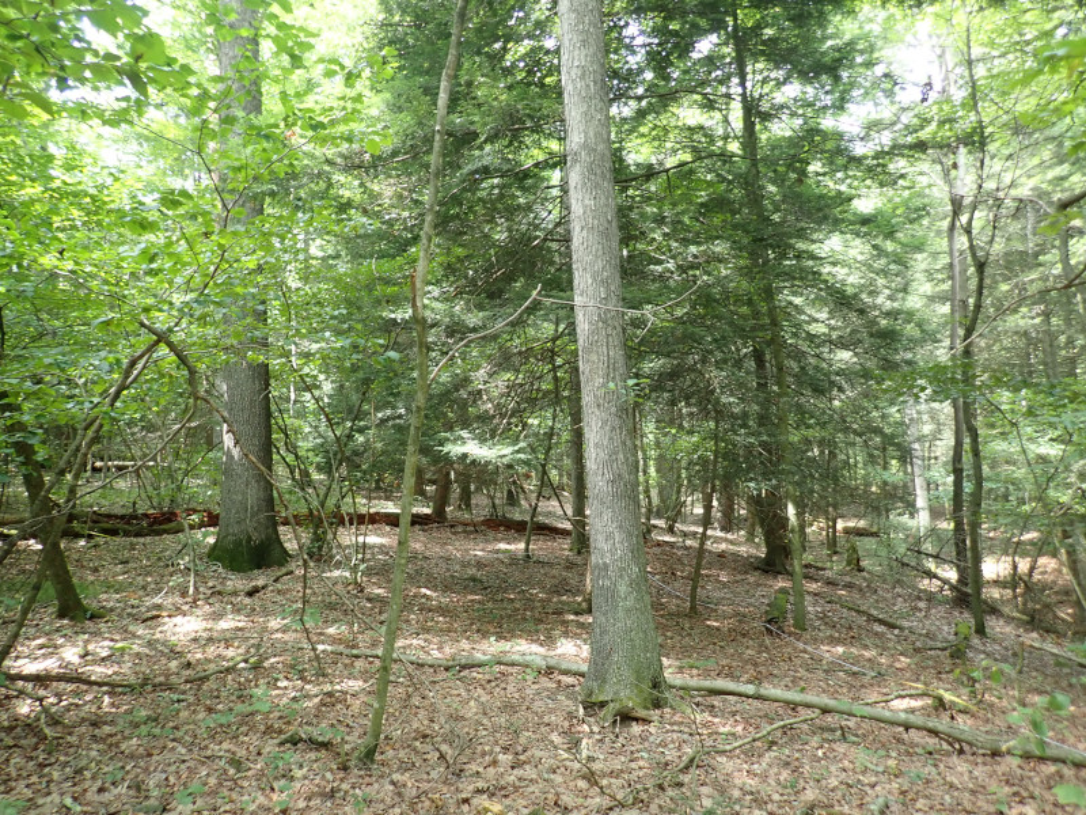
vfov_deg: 54.9
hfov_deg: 69.4
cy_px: 408
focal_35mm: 25
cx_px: 543
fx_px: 784
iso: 200
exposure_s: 1/50
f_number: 2
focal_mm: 4.5
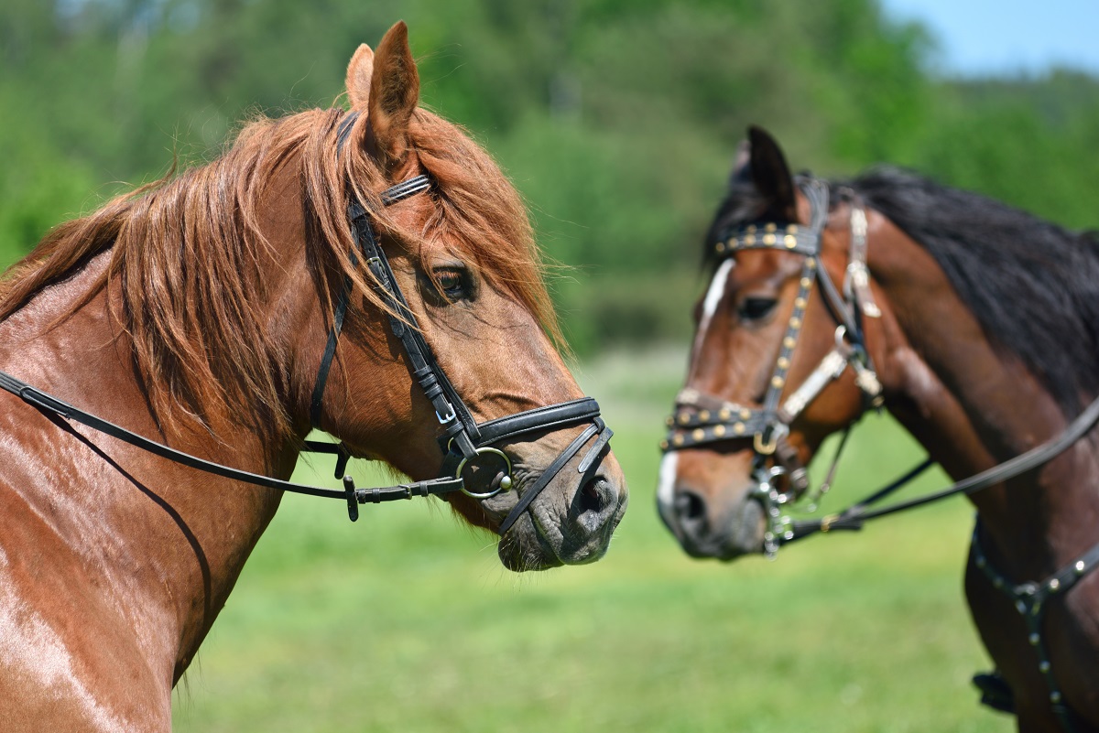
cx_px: 550
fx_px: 6107
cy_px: 366
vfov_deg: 6.9
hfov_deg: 10.3
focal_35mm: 200
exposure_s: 1/500
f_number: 5
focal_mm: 200
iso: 100
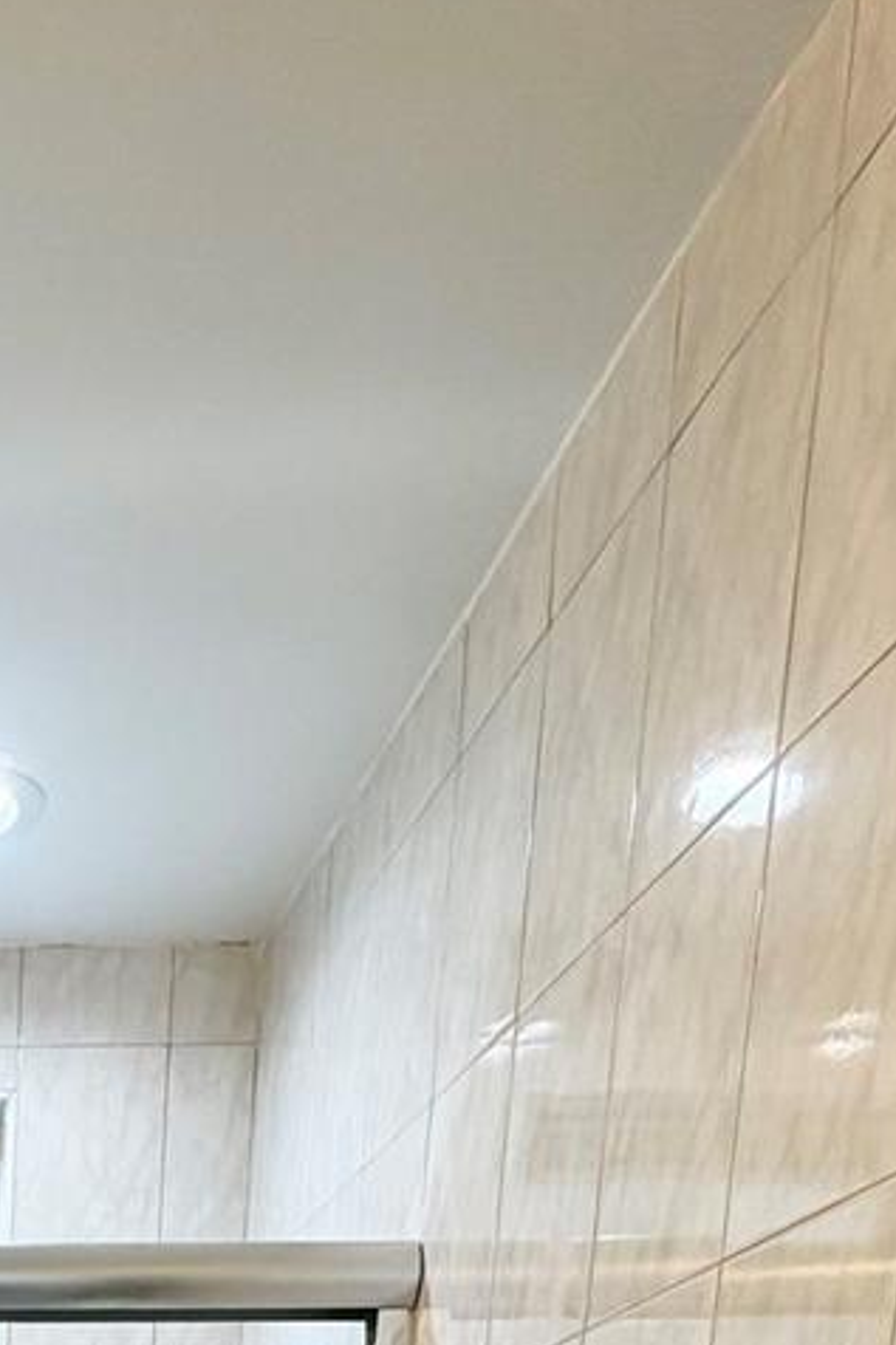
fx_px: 1756
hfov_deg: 24.6
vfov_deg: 27.0
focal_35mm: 47
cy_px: 2088
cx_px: -300
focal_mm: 2.22
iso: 100
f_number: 2.2
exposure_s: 1/120
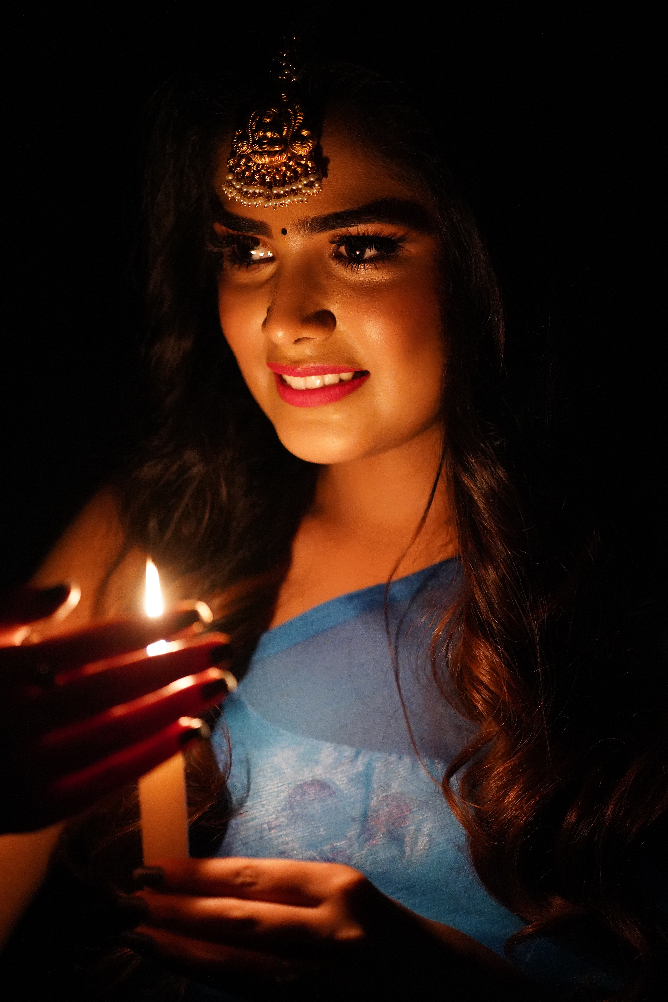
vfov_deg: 28.8
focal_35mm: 70
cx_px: 334
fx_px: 1948
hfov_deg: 19.5
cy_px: 501
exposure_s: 1/60
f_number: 2.8
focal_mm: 70
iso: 8000
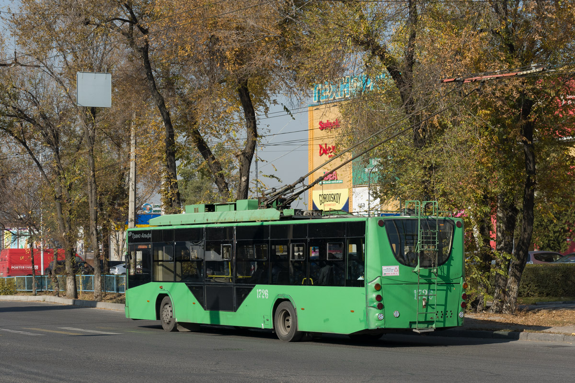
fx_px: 1150
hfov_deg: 28.1
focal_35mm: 72
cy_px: 192
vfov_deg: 18.9
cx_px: 288
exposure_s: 1/500
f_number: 9
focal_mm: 48
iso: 200
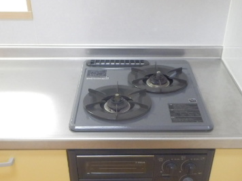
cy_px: 136
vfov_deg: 26.7
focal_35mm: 54
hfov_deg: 35.5
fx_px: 378
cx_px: 131
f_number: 3.5
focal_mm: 5.3
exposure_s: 1/25
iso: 800
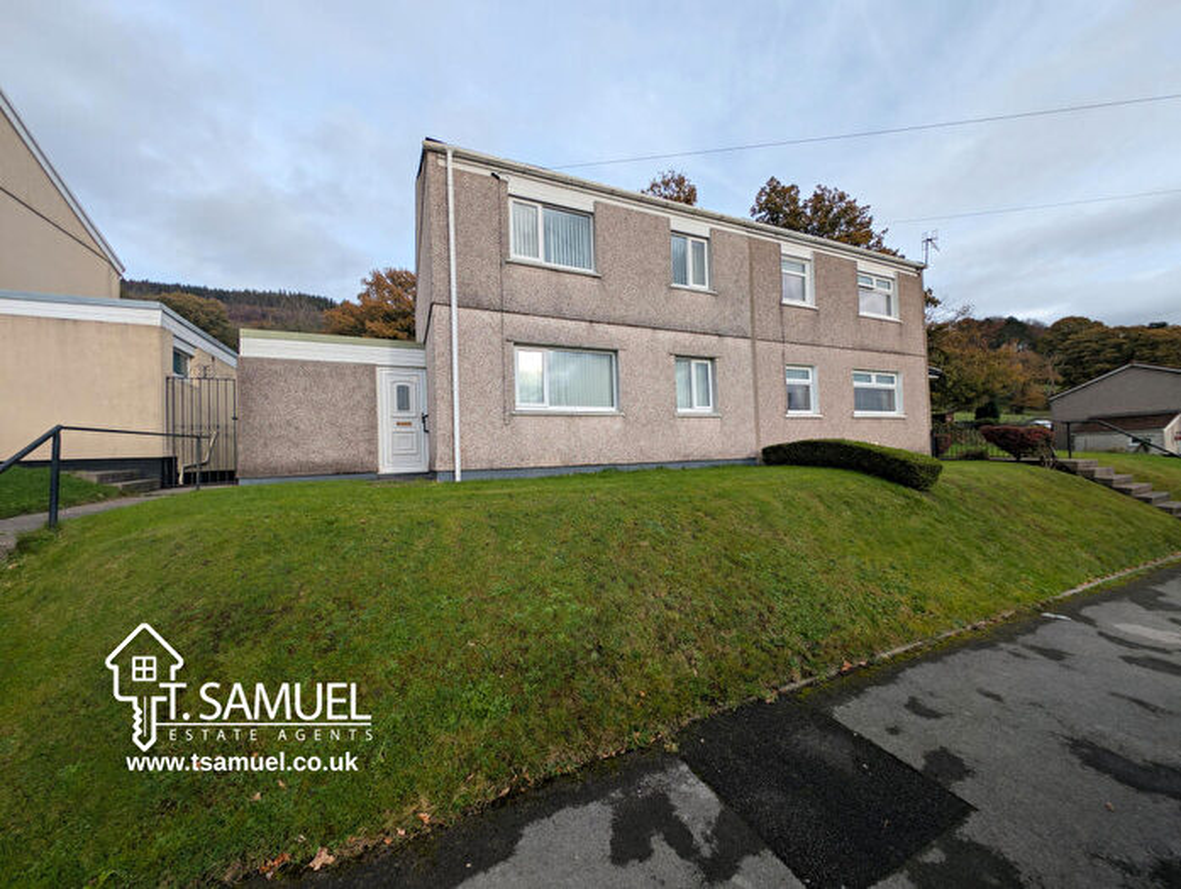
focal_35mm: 12
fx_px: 410
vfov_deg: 94.7
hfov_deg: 110.4
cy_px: 444
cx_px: 590
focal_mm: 2.23
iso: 39
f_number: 1.95
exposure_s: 1/578
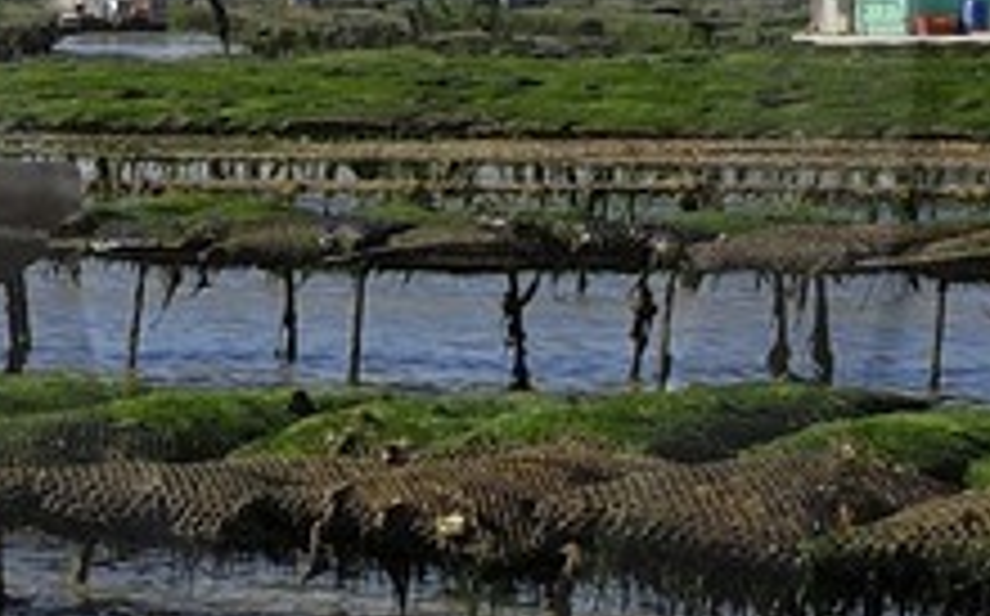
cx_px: -932
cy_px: -94
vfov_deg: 4.2
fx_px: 8382
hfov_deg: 6.6
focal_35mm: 311
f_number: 10
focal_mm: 28
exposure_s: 1/160
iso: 100
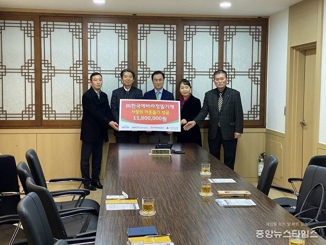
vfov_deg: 28.0
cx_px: 163
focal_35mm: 52
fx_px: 490
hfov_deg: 36.8
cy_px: 122
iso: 125
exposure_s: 1/60
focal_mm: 6
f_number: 2
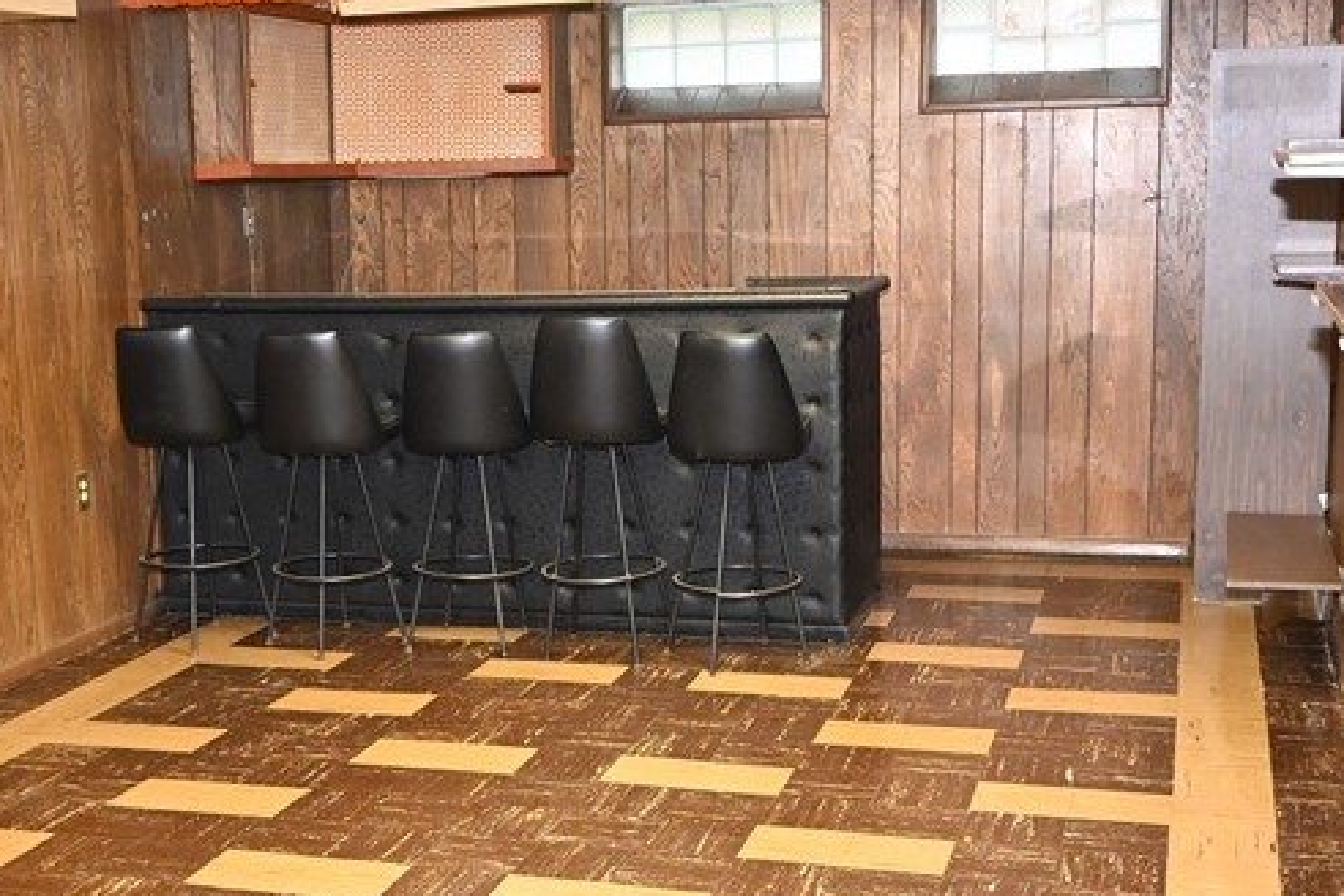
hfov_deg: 37.3
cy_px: 524
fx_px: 1979
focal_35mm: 53
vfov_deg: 25.5
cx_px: 505
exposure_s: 1/60
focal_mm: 16
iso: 1400
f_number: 4
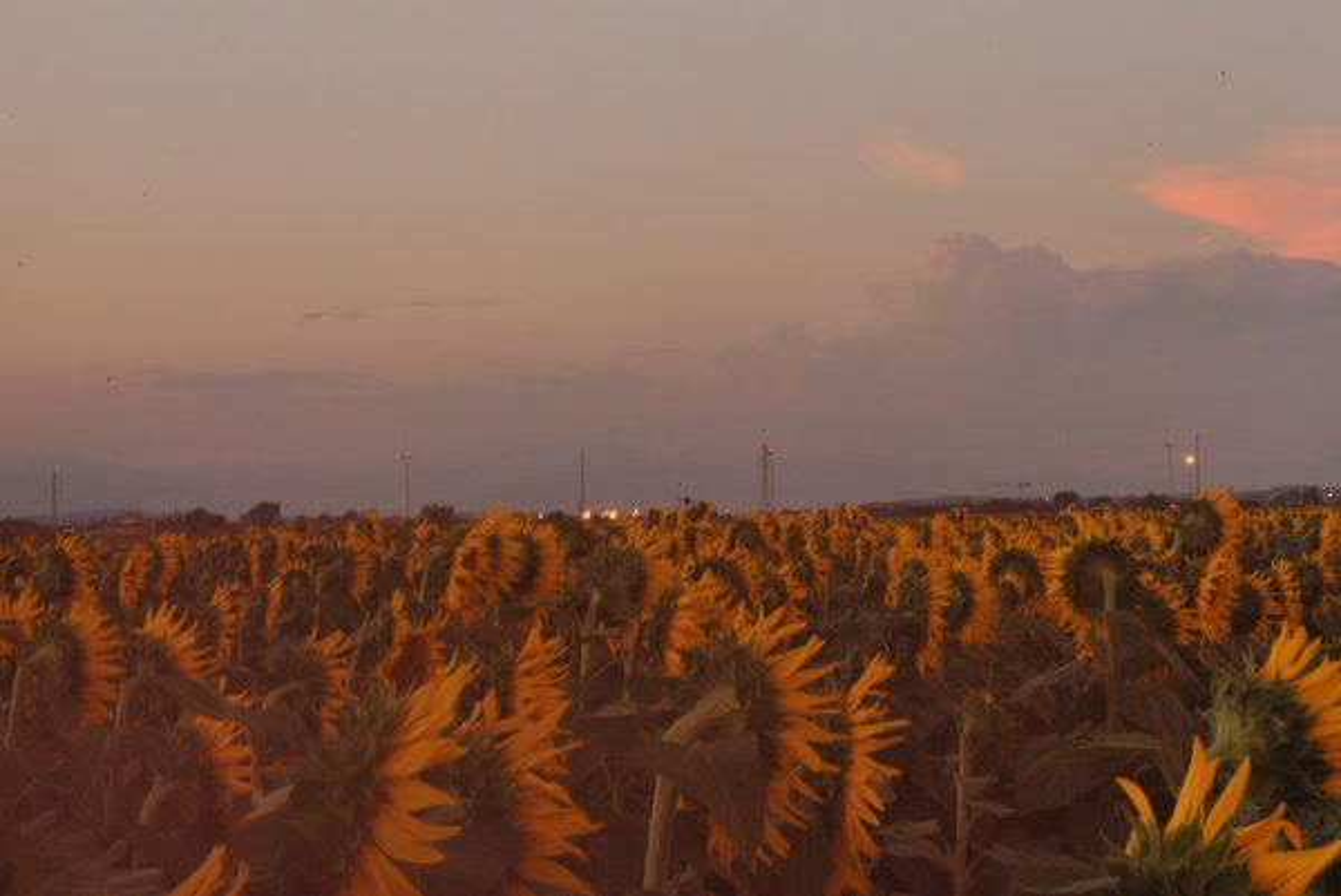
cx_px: 670
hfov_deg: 14.4
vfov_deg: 9.6
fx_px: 5312
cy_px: 448
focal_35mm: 142
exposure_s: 1
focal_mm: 95
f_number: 36
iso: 280
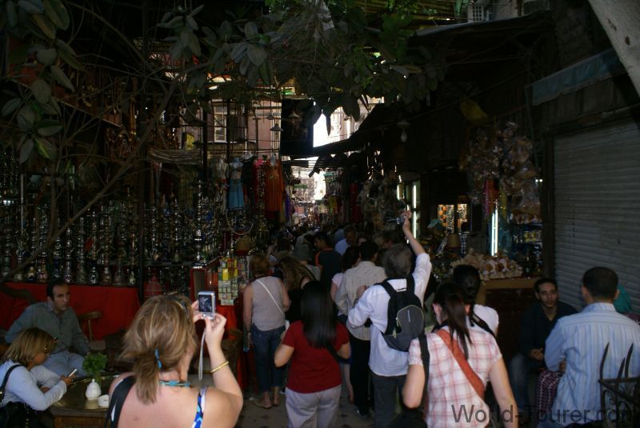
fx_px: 480
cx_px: 320
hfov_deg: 67.3
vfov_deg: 48.0
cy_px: 214
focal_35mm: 27
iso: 320
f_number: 5.6
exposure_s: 1/60
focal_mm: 18
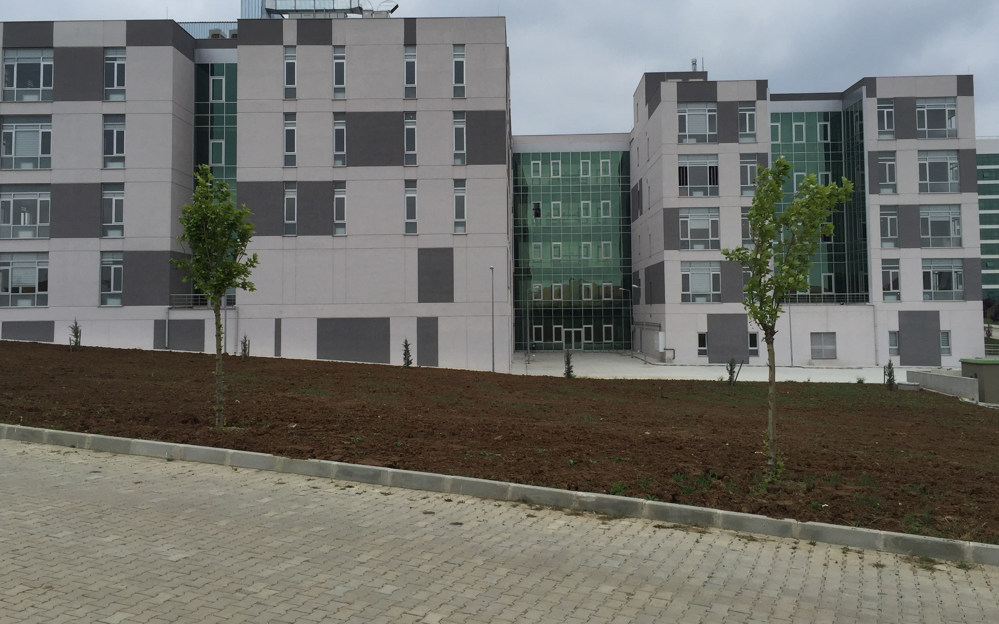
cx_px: 503
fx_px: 926
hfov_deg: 56.7
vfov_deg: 37.2
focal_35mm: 34
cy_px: 273
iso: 32
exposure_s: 1/1582
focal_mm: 4.15
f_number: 2.2
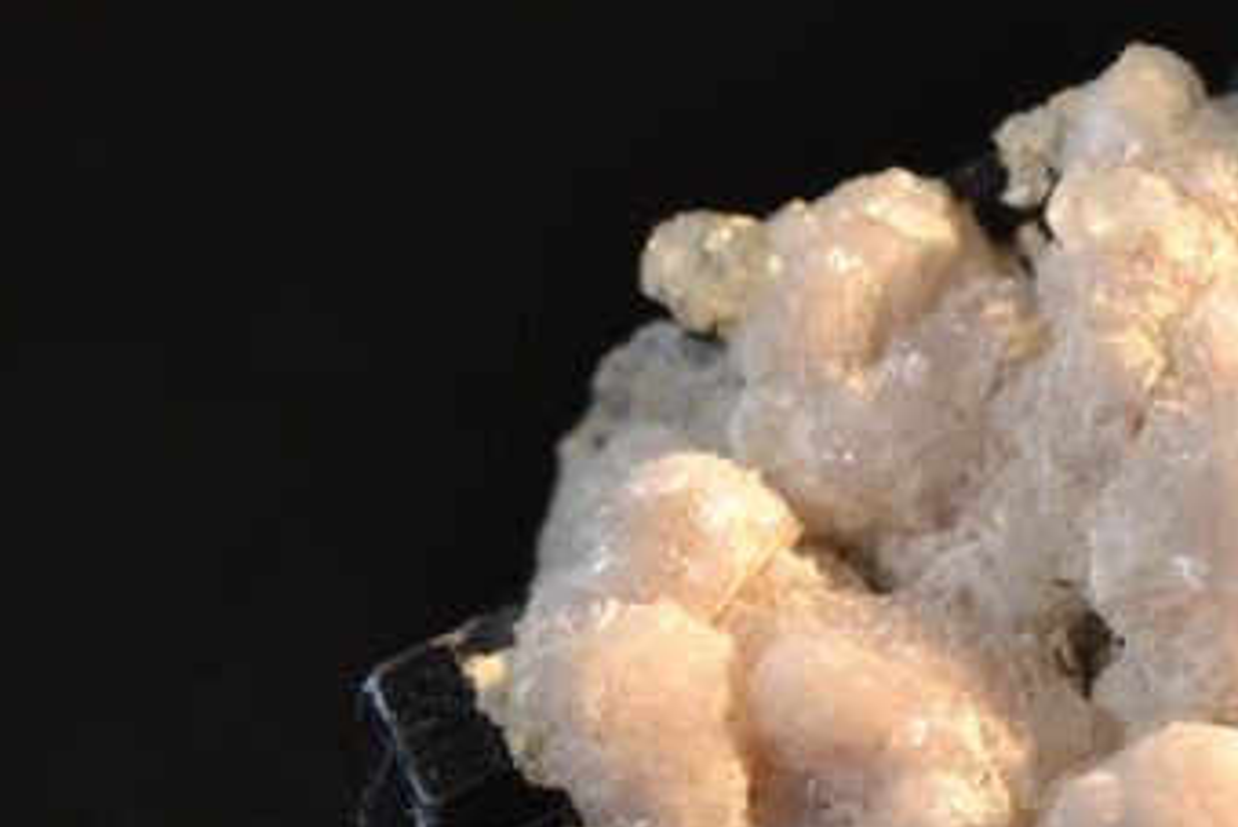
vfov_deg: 3.6
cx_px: 1562
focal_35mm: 384
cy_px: 479
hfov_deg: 5.3
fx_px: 13193
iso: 100
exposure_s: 1/13
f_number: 6.3
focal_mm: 85
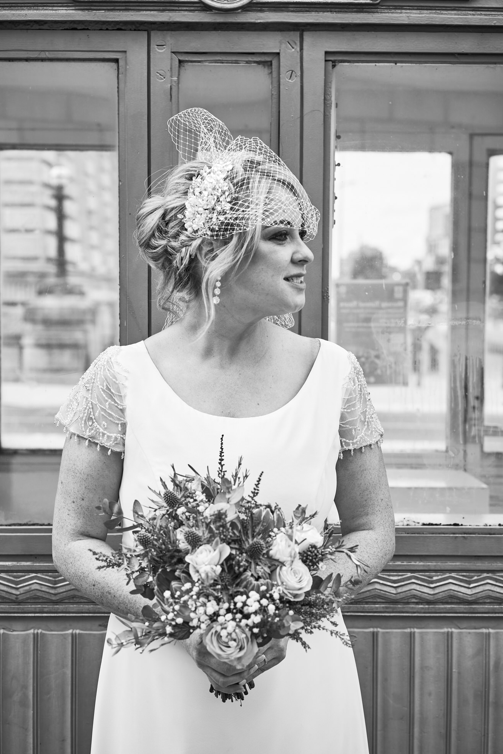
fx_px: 1174
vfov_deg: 35.6
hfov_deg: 24.2
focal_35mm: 56
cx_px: 249
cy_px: 380
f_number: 4.5
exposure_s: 1/250
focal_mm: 55
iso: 125
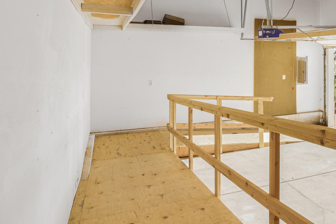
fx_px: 289
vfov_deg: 41.7
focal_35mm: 31
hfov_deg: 56.0
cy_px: 71
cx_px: 269
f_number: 9
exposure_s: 1/160
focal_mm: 17
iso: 250
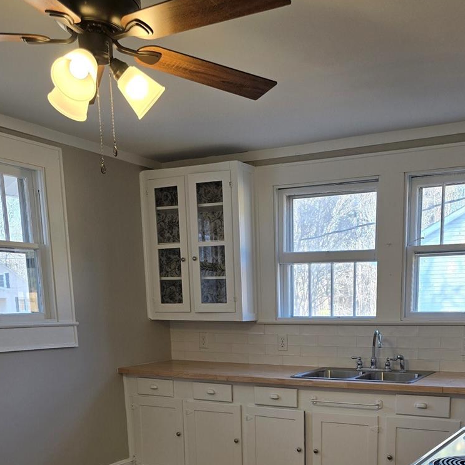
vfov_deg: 36.8
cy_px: 442
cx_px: 304
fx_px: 638
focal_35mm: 42
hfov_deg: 39.6
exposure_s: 1/120
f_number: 1.7
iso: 64
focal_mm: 6.3
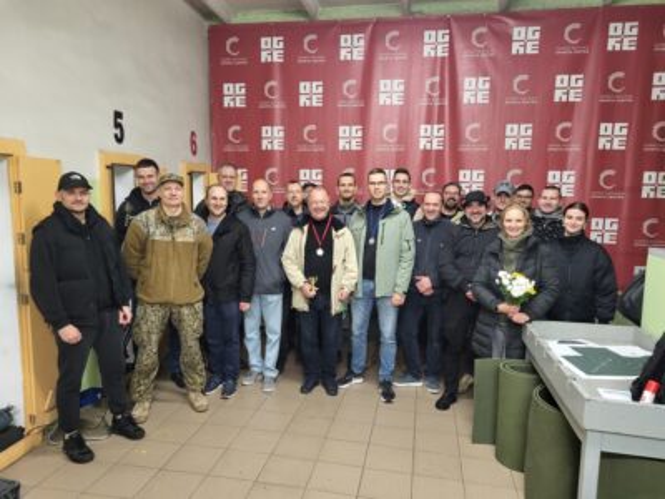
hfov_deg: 67.3
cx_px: 332
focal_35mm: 26
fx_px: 499
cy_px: 250
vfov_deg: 53.1
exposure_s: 1/50
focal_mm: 5.4
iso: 400
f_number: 1.8
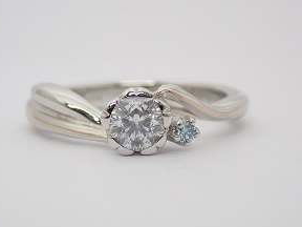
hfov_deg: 15.4
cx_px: 137
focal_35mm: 128
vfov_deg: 11.6
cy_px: 126
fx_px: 1117
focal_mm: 14.62
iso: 200
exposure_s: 1/100
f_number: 4.3
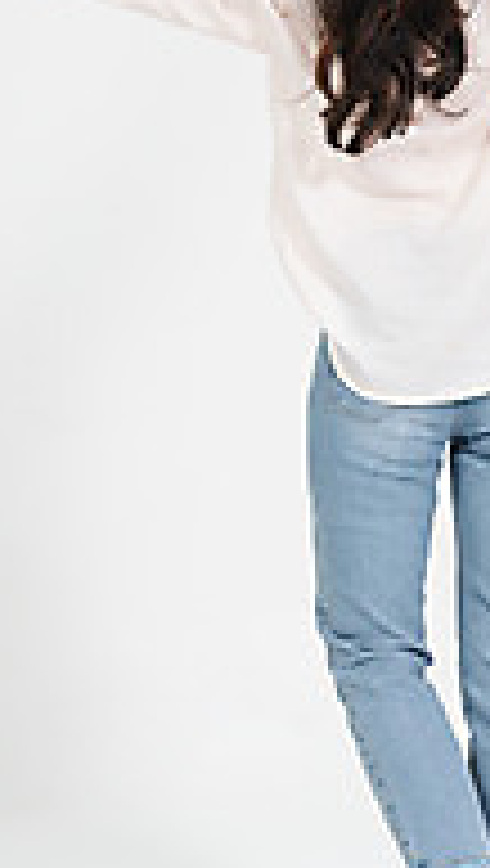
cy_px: 234
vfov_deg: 23.2
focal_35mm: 91
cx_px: 326
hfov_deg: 13.3
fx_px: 2096
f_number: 14
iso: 100
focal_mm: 42
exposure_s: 1/125
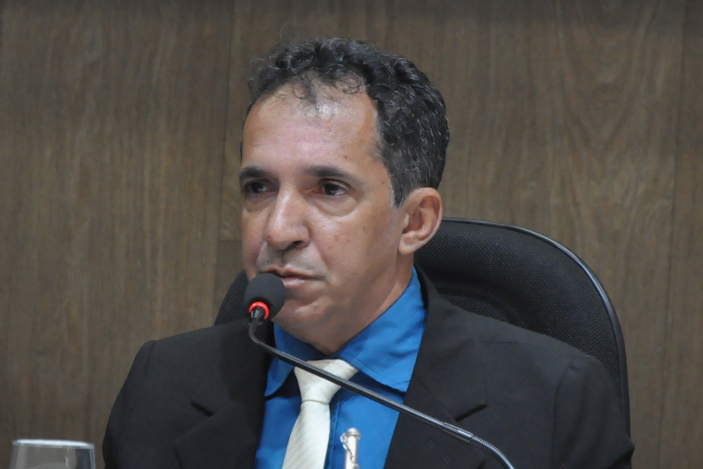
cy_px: 234
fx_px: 3075
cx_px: 352
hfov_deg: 13.0
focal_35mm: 158
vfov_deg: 8.7
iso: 1600
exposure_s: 1/60
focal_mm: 105
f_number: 5.6
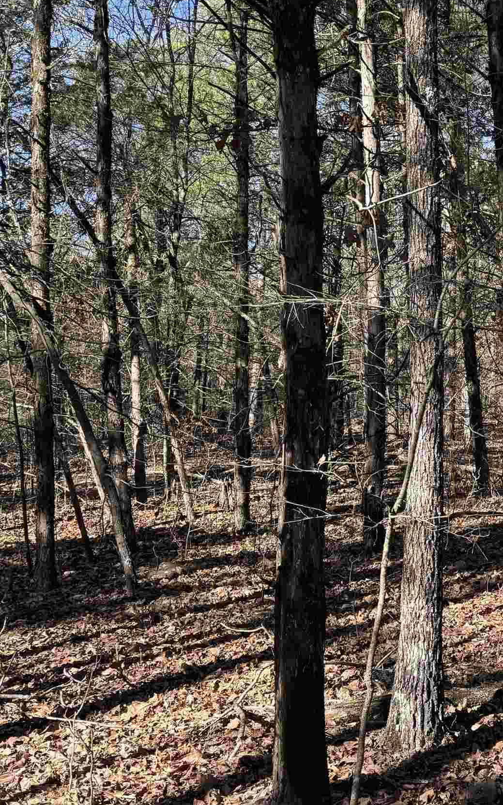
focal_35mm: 47
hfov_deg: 23.5
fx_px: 1031
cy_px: 419
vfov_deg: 42.6
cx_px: 689
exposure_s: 1/813
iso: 80
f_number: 1.78
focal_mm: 6.76
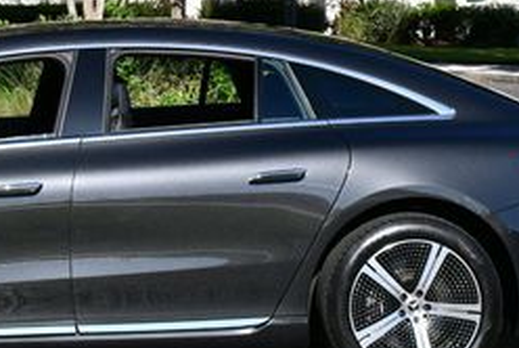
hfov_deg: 15.7
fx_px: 1862
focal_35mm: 129
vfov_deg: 10.6
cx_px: 40
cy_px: 23
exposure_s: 1/320
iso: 100
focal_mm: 25
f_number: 9
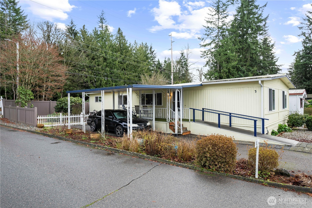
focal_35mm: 21
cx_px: 156
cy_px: 104
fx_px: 182
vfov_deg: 59.5
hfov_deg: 81.2
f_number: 8
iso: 200
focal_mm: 21
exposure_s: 1/40
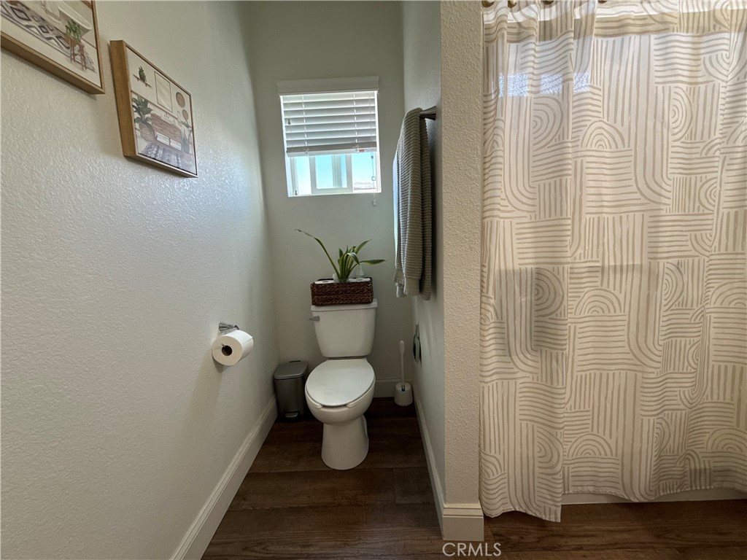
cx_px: 374
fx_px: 302
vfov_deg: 85.7
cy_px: 280
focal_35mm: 14
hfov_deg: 102.1
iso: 250
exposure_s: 1/120
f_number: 2.2
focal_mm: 2.22
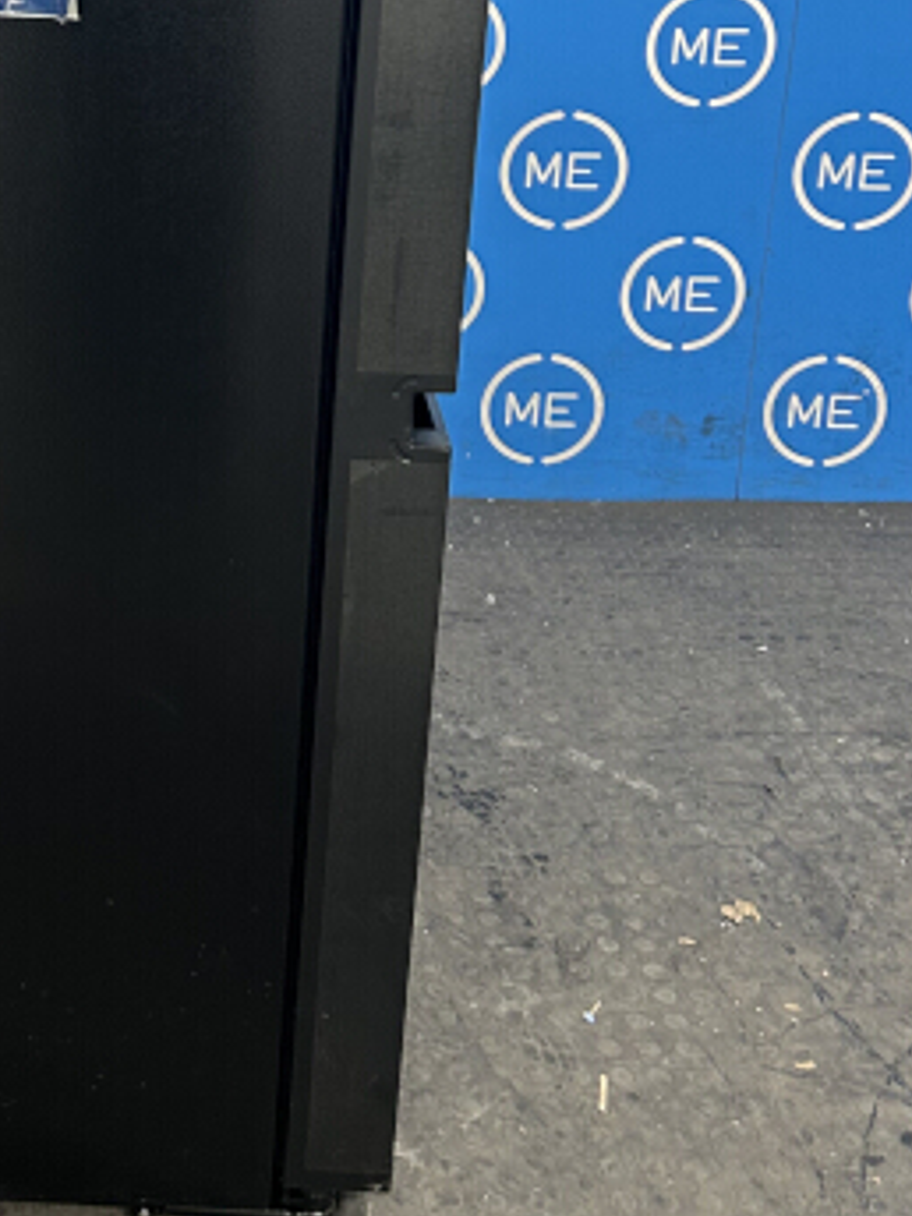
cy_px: 99
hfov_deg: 23.3
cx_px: 65
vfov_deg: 30.2
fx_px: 2143
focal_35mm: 61
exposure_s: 1/50
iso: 160
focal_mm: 5.7
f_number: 1.5
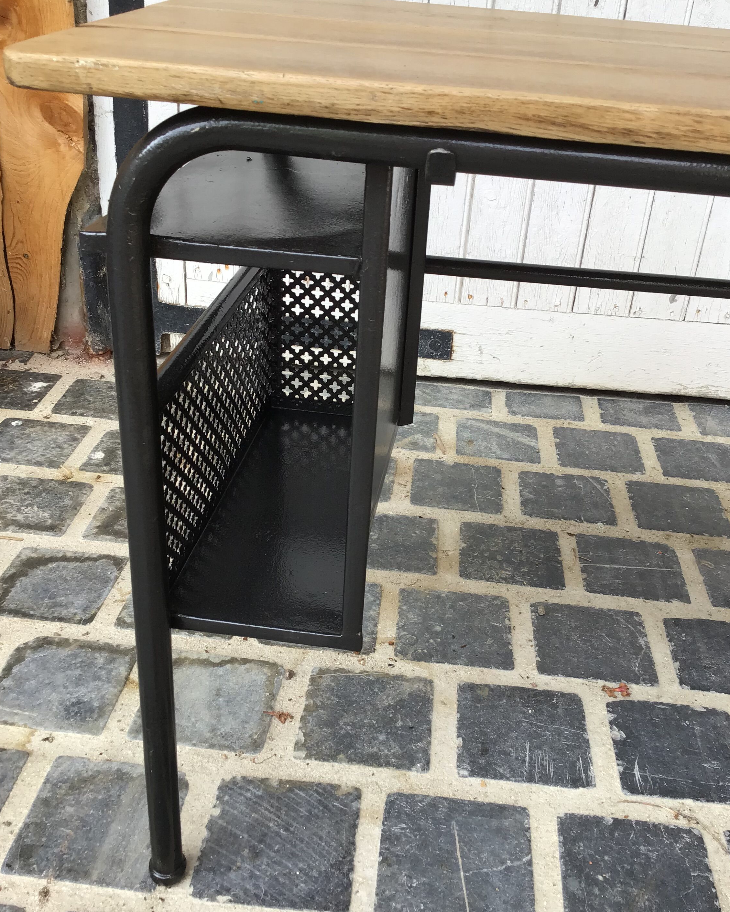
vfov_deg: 51.5
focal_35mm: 35
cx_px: 383
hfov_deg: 42.2
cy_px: 463
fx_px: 945
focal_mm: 3.3
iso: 25
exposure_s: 1/130
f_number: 2.4
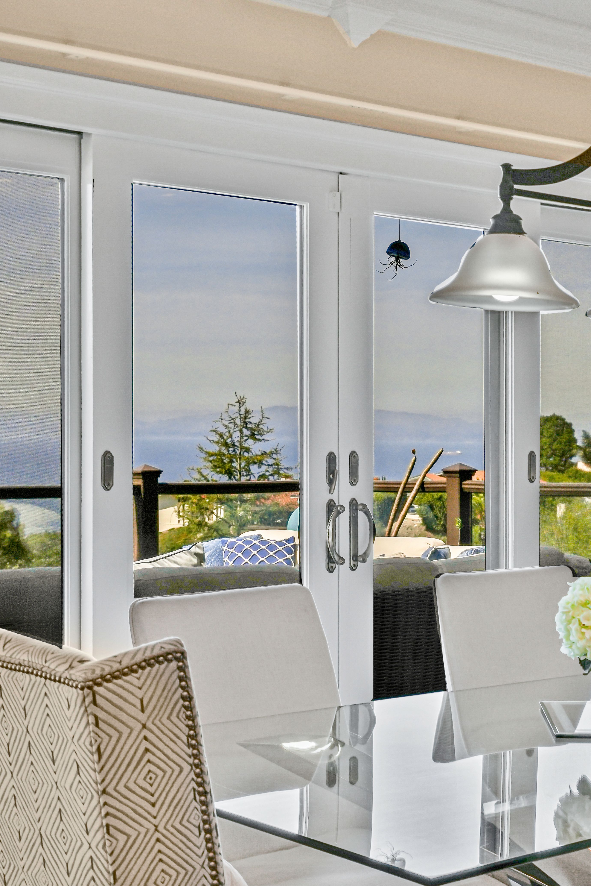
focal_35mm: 65
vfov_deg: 31.0
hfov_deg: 20.8
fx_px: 1600
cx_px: 419
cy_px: 443
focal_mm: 29
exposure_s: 1/50
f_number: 8
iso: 200
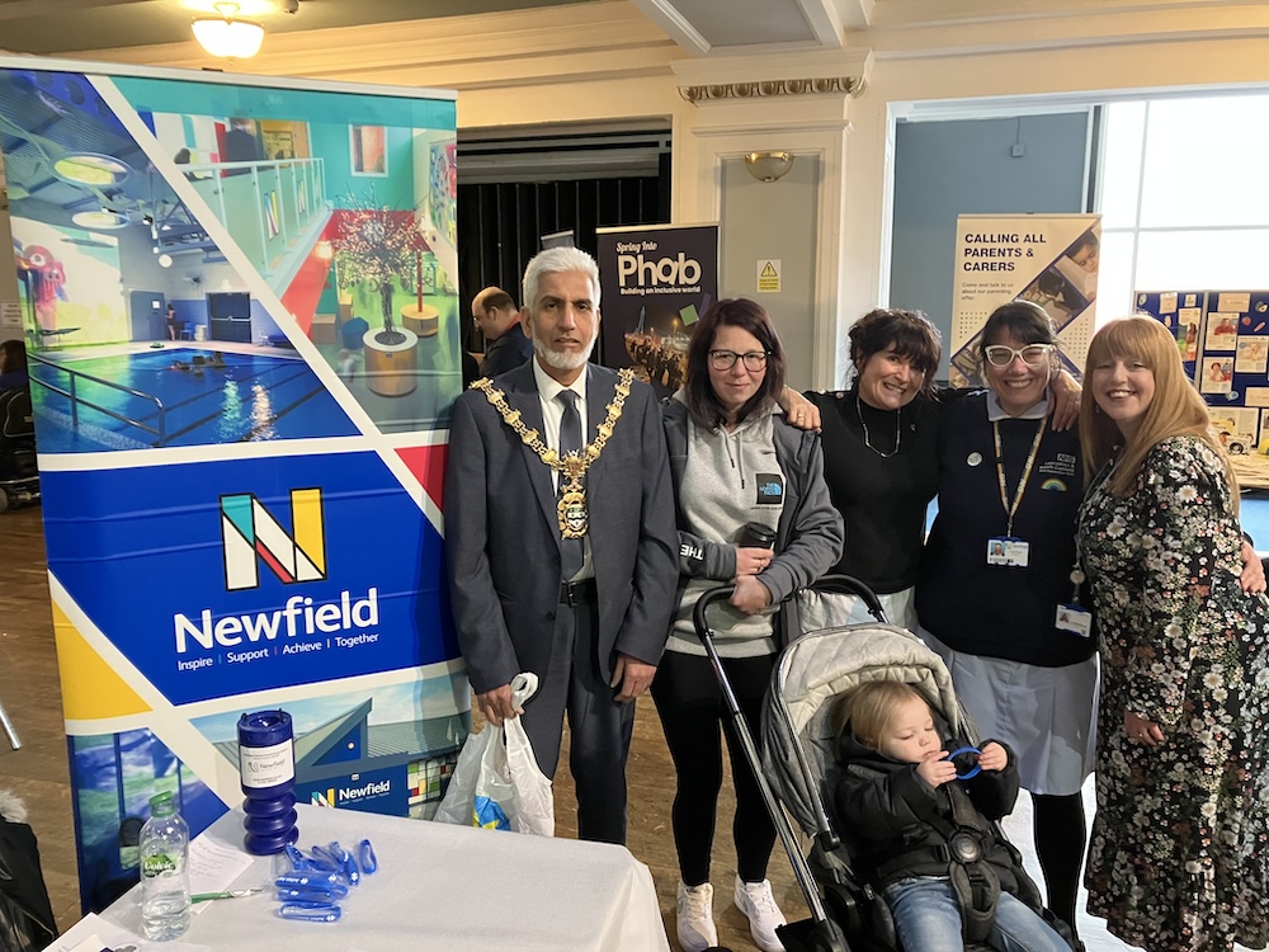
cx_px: 634
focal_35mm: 28
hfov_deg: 63.4
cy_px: 476
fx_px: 1026
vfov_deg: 49.7
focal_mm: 3.99
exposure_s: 1/24
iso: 500
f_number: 1.8
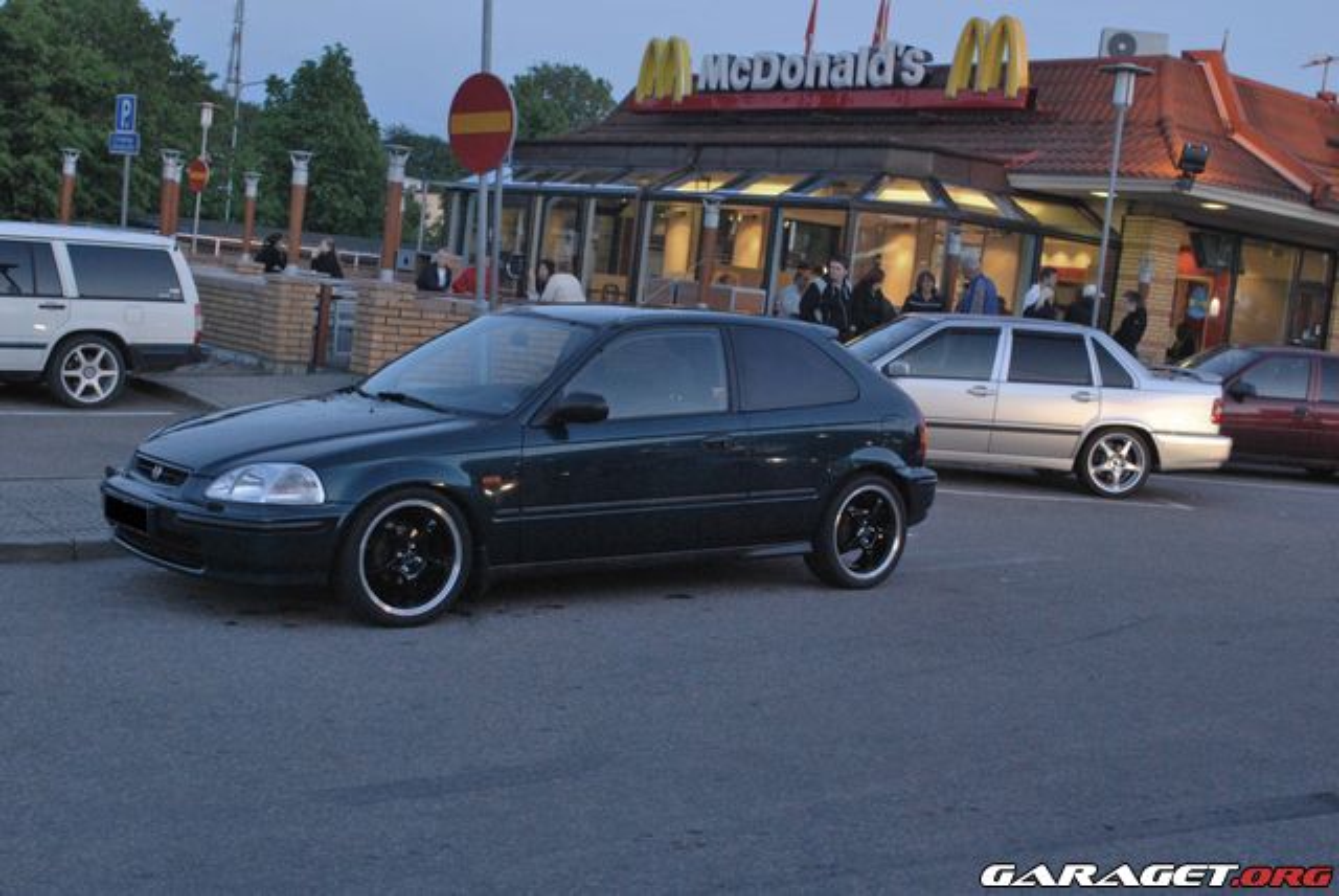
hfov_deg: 43.6
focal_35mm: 45
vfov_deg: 29.9
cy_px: 448
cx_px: 670
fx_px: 1675
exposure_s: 1/25
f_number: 7.1
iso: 800
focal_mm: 30
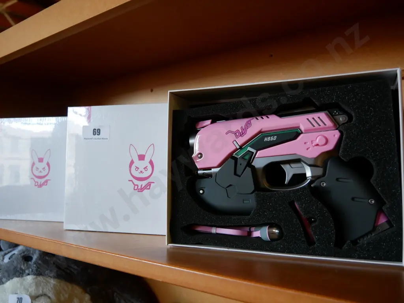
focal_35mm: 34
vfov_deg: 41.8
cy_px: 152
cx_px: 202
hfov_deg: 54.0
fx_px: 397
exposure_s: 1/60
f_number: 3.8
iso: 800
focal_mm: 17
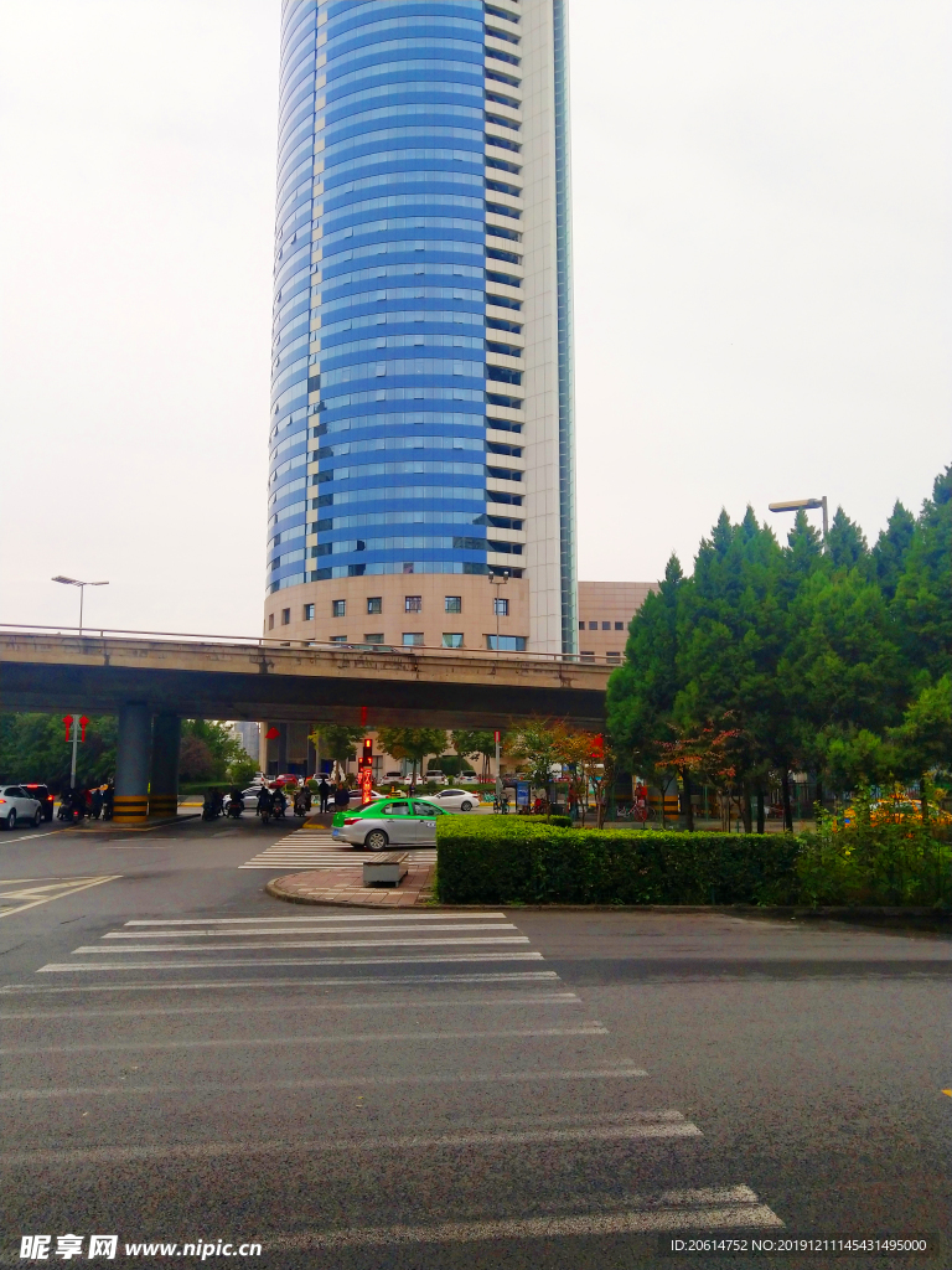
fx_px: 917
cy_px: 635
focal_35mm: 25
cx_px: 476
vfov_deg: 69.4
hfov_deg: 54.9
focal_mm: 4.28
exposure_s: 1/609
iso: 100
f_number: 1.75
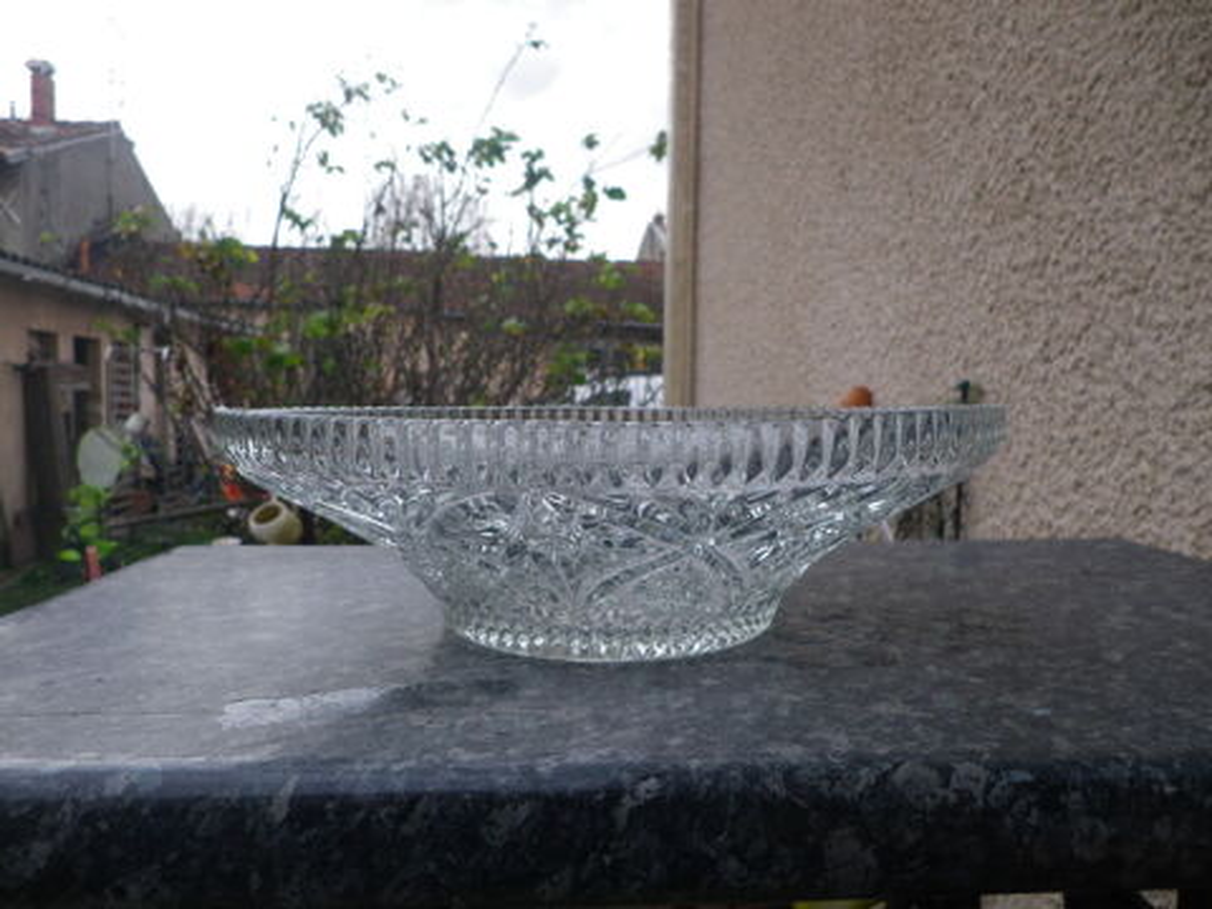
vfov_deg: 49.7
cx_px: 606
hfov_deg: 63.4
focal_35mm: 28
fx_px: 980
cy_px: 454
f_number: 2.6
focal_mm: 4.9
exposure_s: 1/125
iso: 64
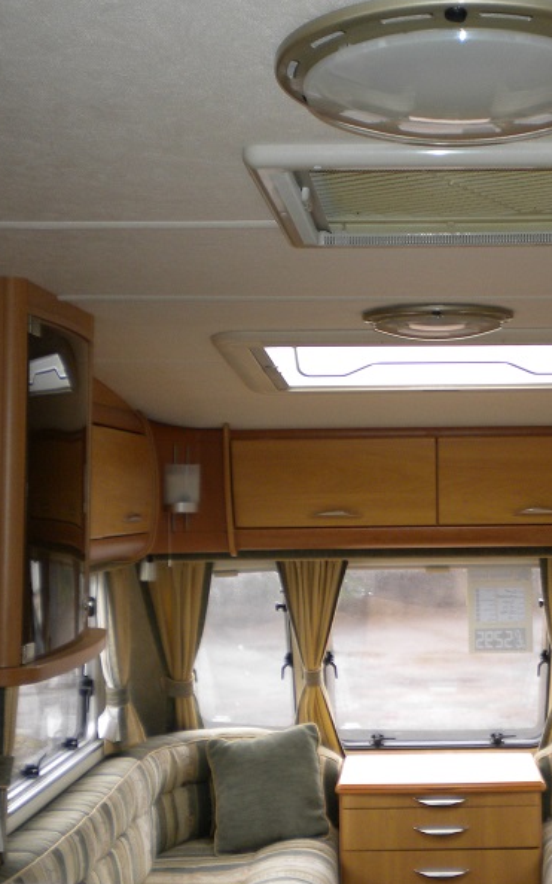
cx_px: 433
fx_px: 1204
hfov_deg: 25.4
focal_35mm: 50
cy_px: 445
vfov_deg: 40.3
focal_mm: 6.3
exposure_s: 1/55.2
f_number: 3.1
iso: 134
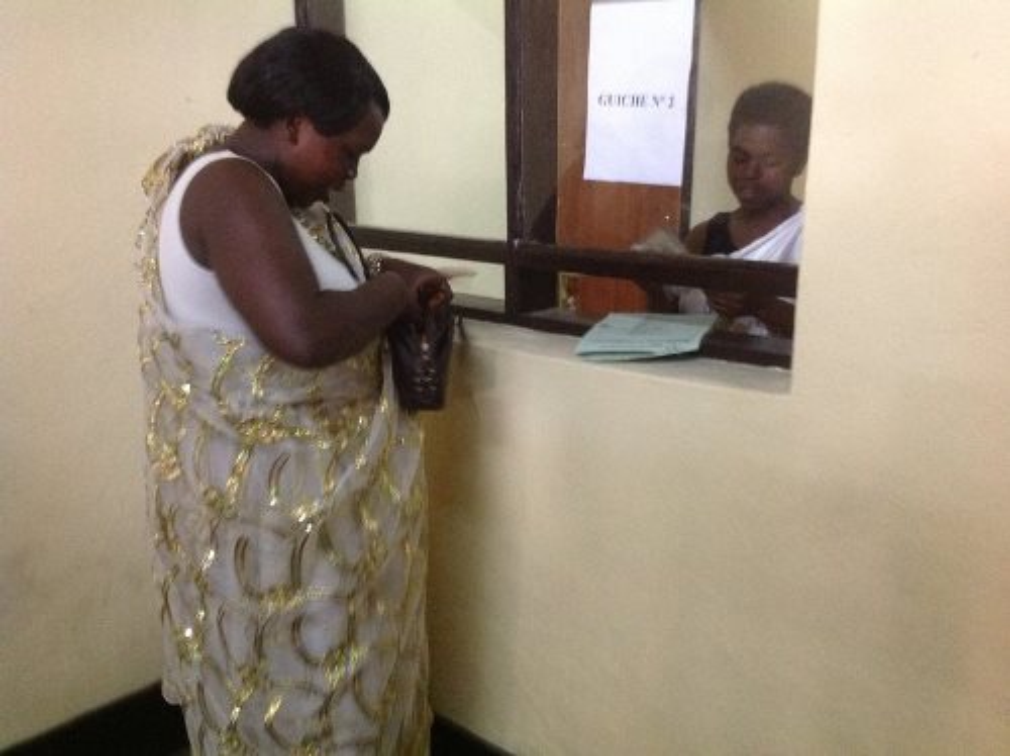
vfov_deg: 40.6
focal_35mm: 35
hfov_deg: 52.7
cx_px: 505
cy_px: 378
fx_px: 1020
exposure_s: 1/15
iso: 500
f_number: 2.4
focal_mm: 4.28
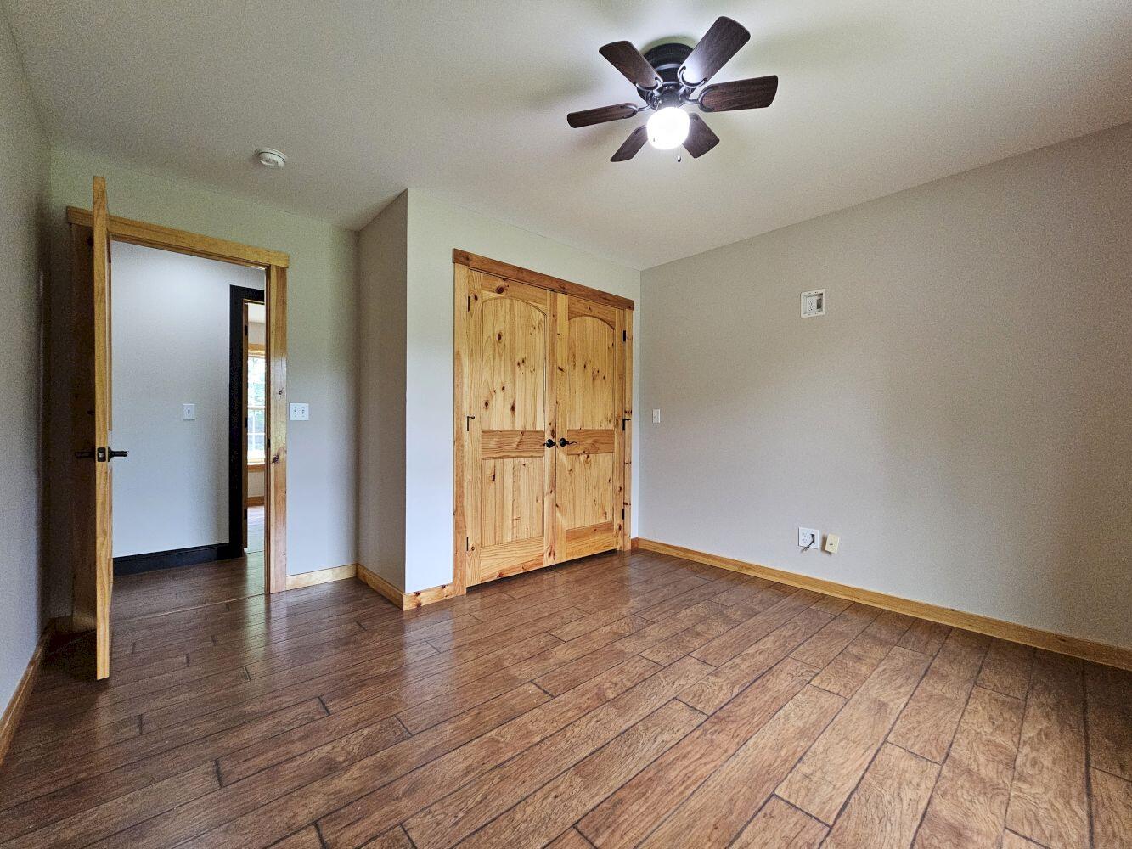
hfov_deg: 106.2
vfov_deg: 89.9
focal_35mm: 13
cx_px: 566
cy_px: 424
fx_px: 425
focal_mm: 2.2
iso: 500
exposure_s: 1/100
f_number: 2.2
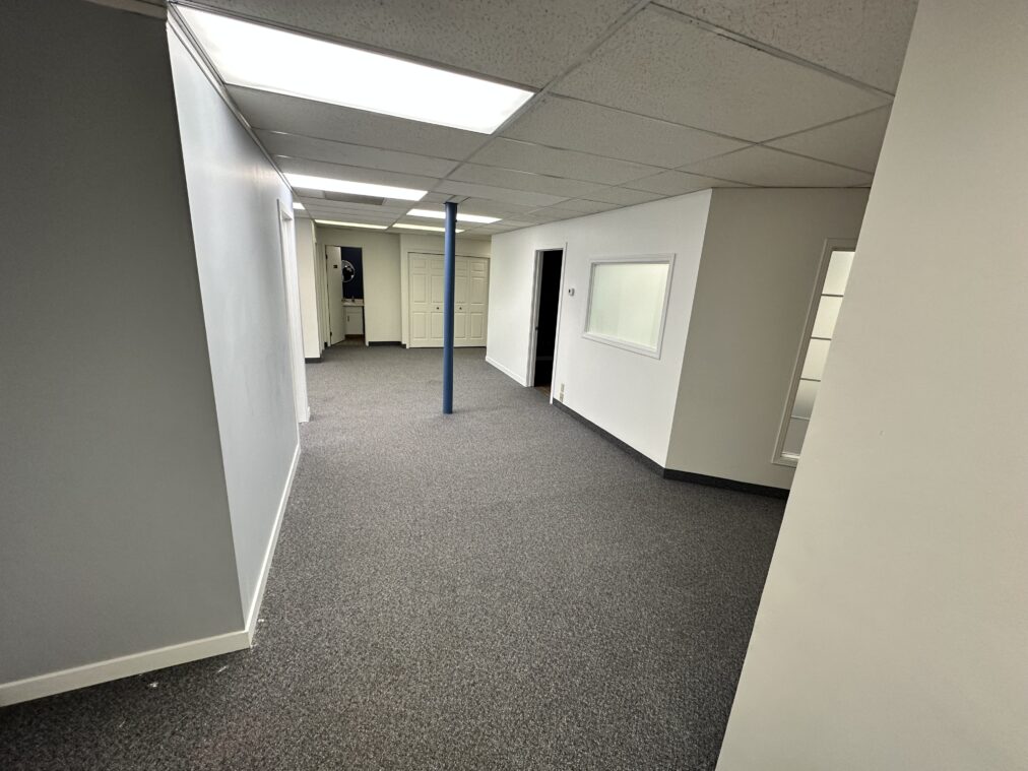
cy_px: 386
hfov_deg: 102.1
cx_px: 514
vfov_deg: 85.7
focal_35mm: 14
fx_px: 416
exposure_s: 1/120
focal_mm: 2.22
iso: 160
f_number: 2.2
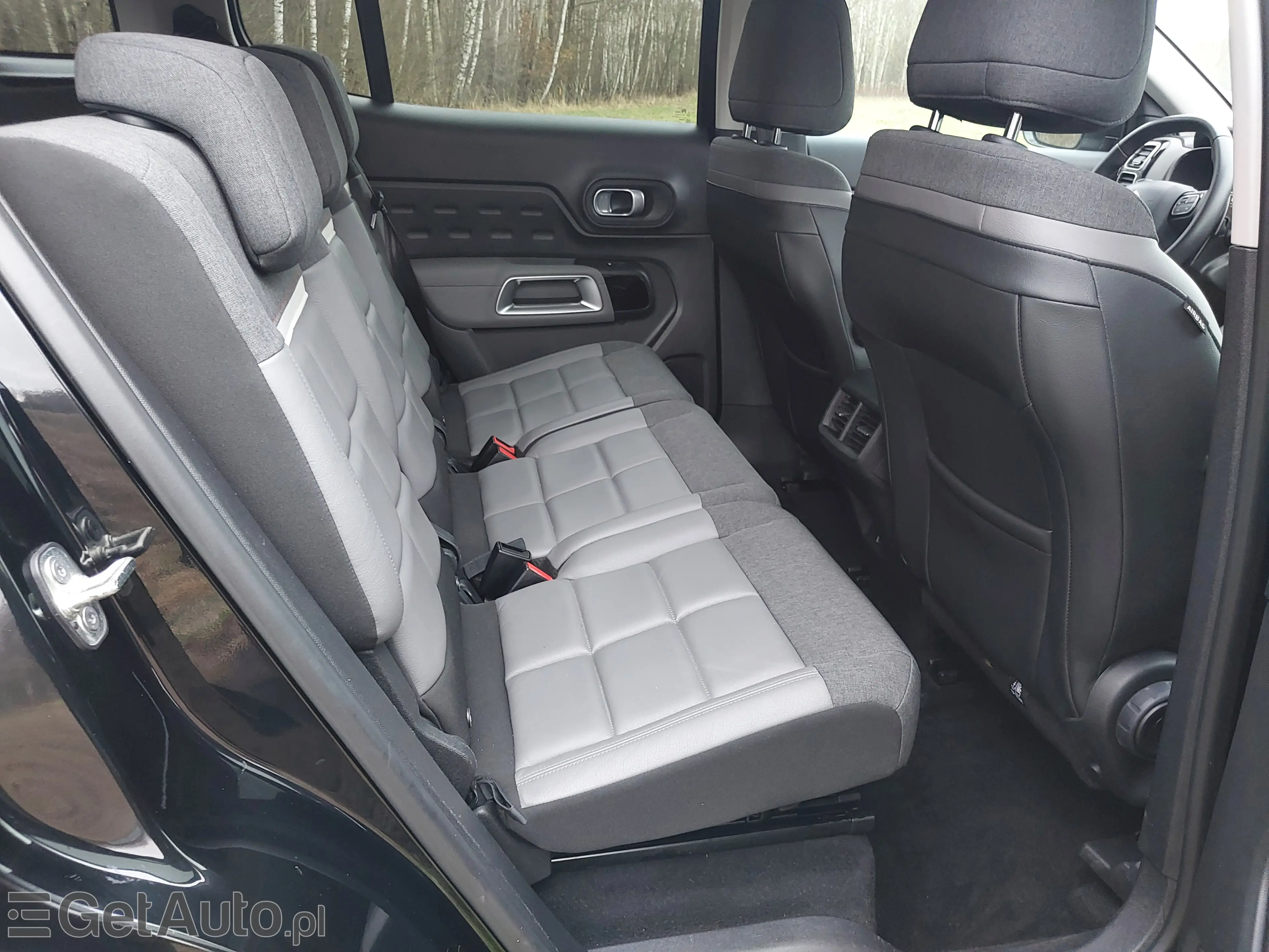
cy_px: 476
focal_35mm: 30
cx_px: 634
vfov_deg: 46.8
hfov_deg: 60.0
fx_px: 1100
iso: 250
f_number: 1.8
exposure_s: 1/50
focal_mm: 4.6
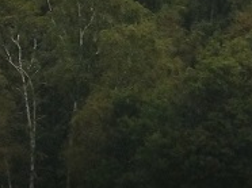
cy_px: -145
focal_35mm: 1278
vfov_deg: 1.2
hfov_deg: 1.6
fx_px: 9292
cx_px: 282
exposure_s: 1/320
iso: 200
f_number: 4
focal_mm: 41.8
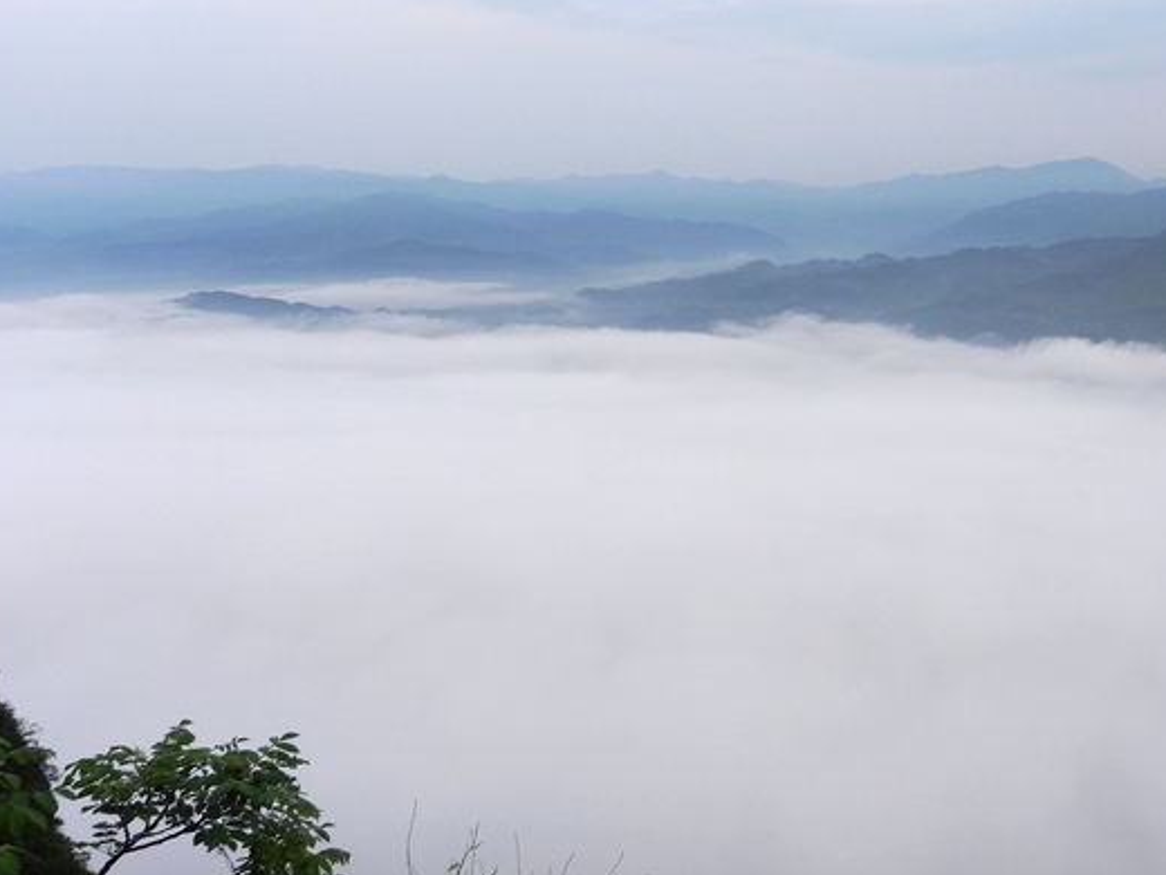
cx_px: 762
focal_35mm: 35
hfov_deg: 51.8
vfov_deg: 40.6
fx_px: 1179
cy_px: 392
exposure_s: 1/77.4
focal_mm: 4.6
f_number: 3.5
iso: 160
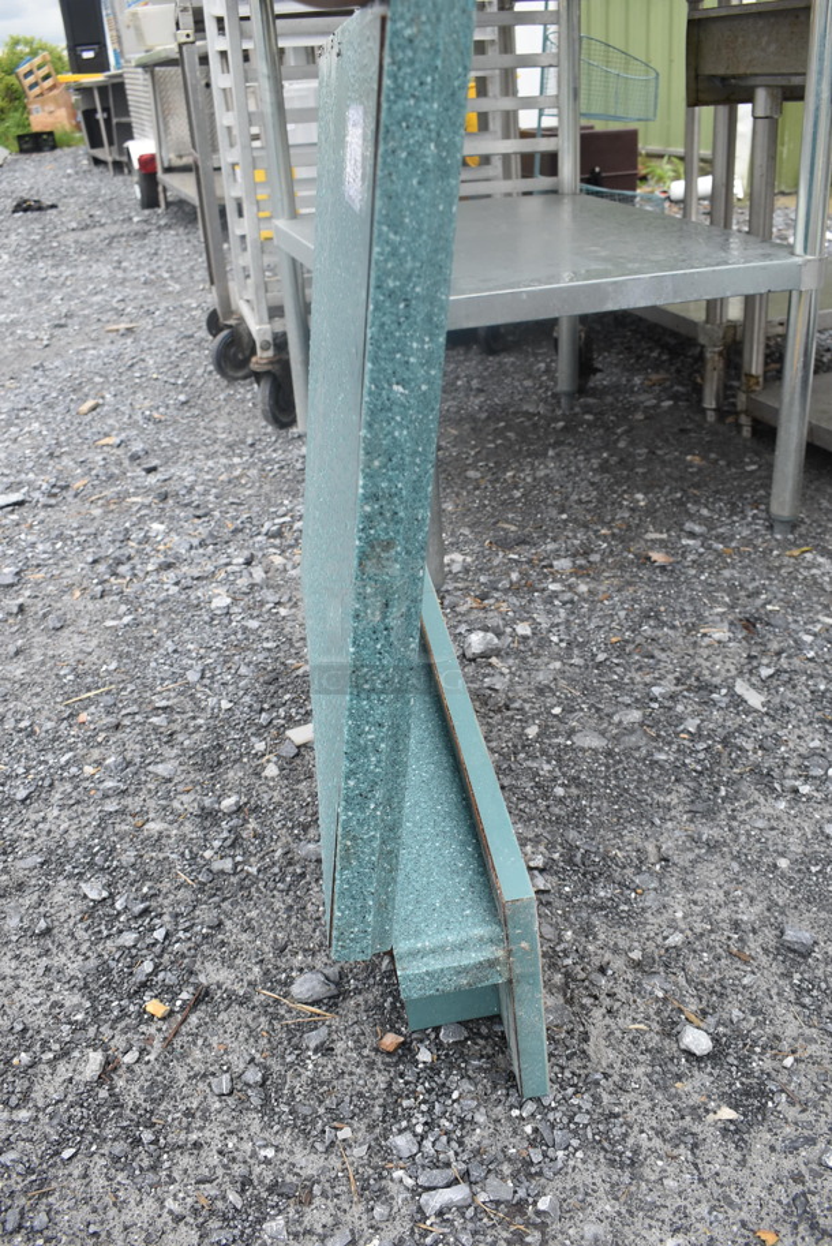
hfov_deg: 43.7
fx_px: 1038
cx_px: 416
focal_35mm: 30
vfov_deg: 61.9
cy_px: 623
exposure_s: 1/250
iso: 200
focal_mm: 20
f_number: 6.3
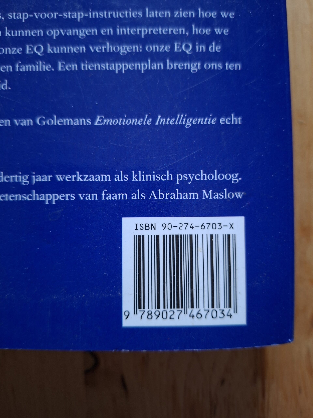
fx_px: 277
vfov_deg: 73.9
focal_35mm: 23
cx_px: 156
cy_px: 209
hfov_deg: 58.9
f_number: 1.8
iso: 400
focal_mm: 5.54
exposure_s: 1/25
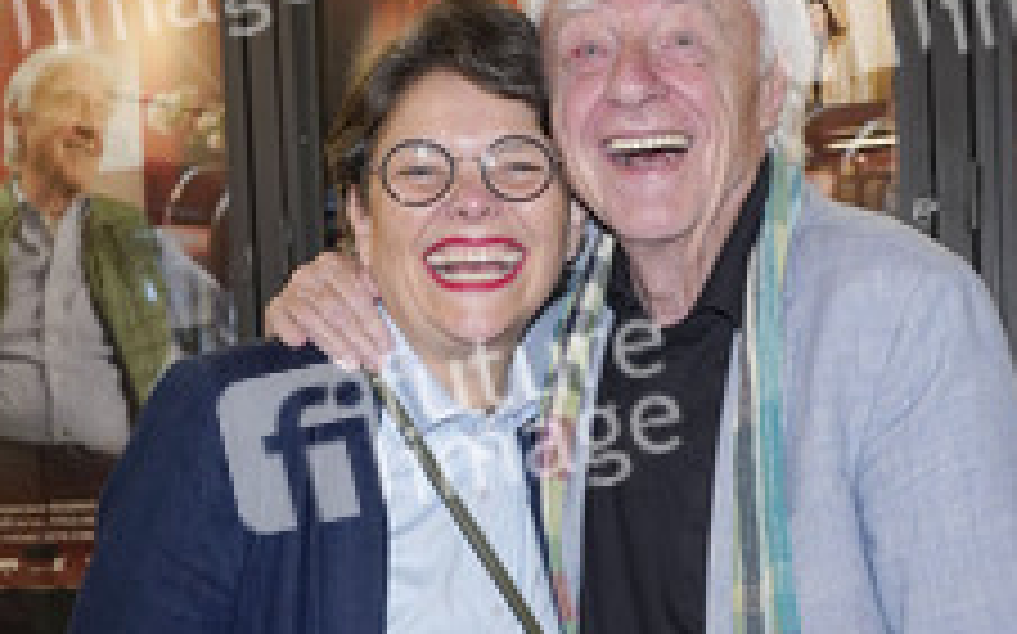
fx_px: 1801
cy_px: 652
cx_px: 580
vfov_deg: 19.3
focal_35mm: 65
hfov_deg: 31.5
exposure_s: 1/100
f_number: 5.6
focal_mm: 36
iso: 2000
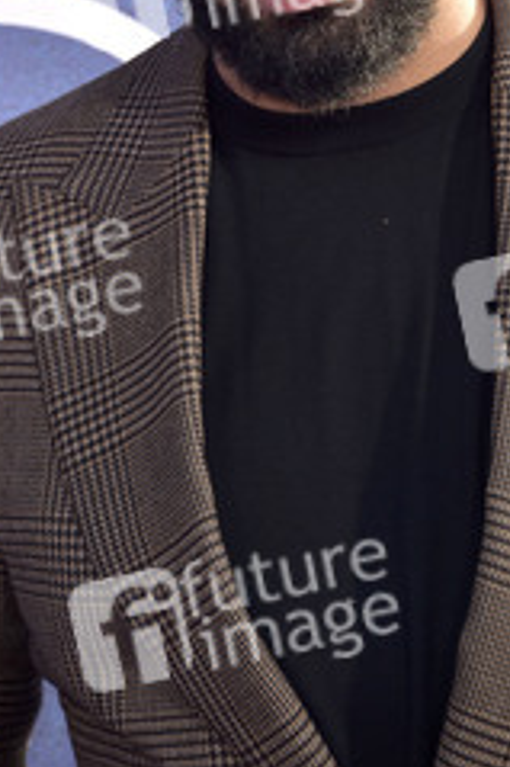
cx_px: 329
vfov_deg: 6.1
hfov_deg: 4.1
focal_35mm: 335
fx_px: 7129
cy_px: 135
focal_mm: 200
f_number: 7.1
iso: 125
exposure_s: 1/250
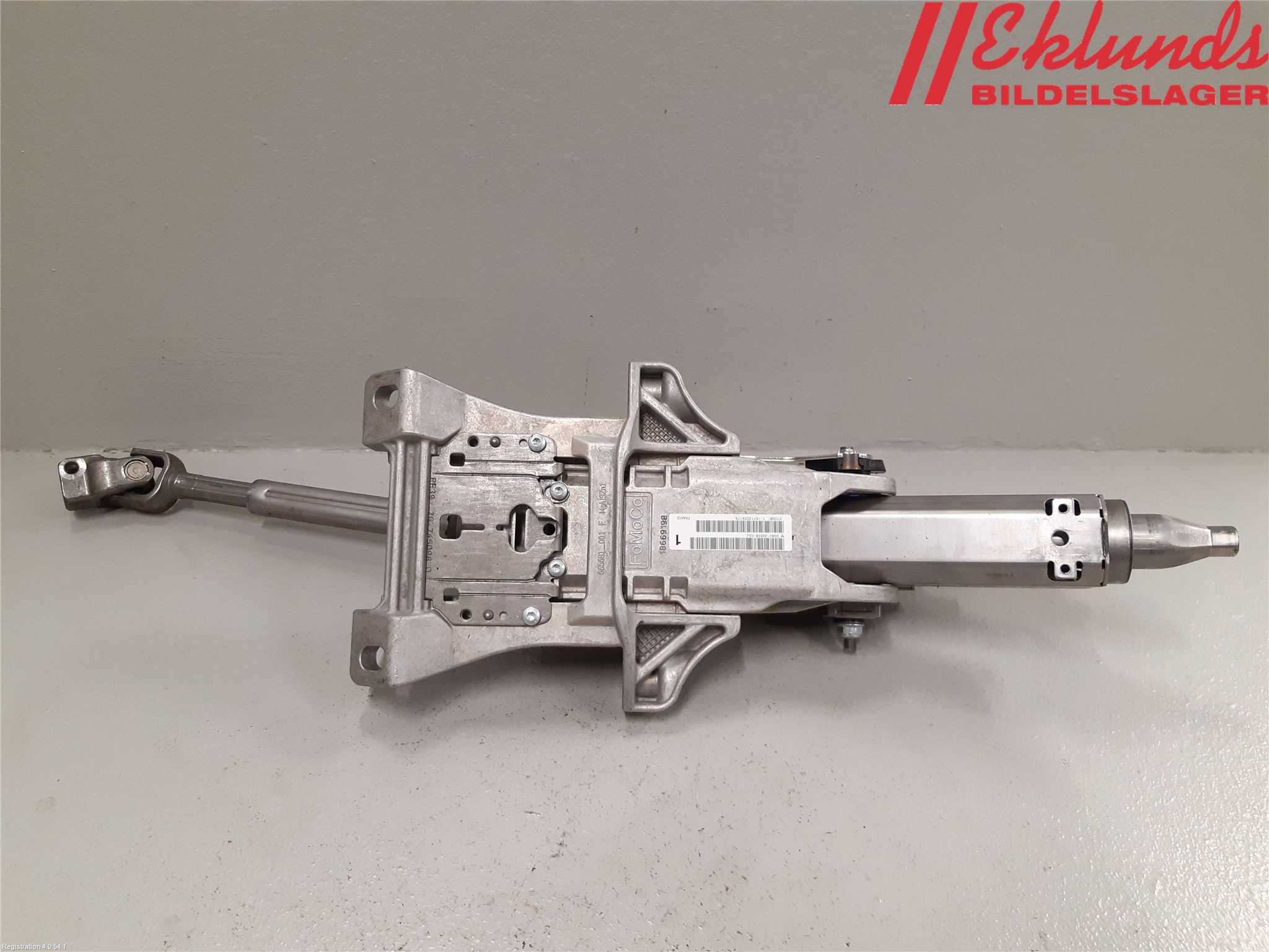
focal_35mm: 26
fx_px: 953
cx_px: 634
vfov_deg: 53.1
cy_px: 476
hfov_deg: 67.3
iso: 160
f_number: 1.7
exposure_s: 1/50
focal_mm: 3.93
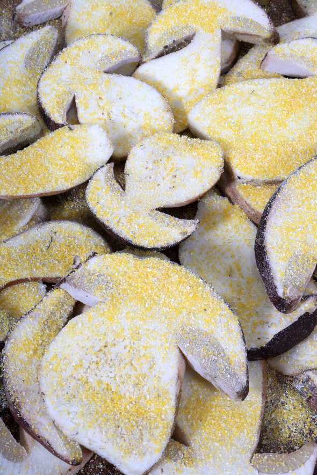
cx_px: 158
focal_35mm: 66
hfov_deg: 20.6
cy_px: 238
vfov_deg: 30.5
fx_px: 872
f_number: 22
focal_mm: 66
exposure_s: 1/160
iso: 250
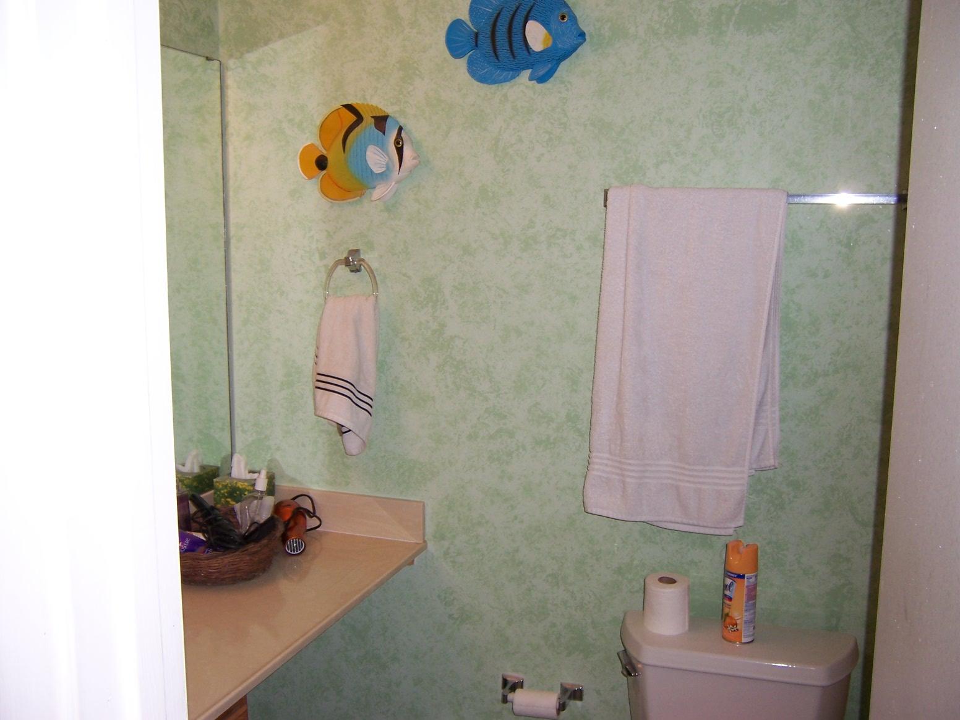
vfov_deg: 42.9
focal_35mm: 33
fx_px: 915
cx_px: 480
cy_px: 360
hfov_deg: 55.4
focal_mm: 5.5
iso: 80
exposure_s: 1/60
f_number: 2.8
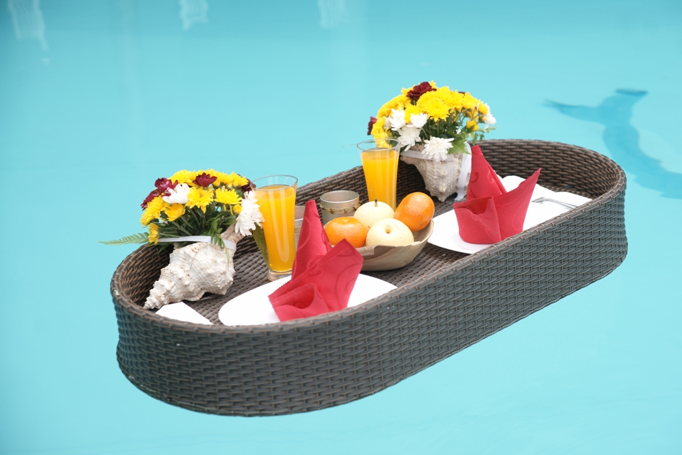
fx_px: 1326
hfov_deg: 28.8
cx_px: 341
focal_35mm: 70
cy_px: 228
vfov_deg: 19.5
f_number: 4
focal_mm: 70
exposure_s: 1/500
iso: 100
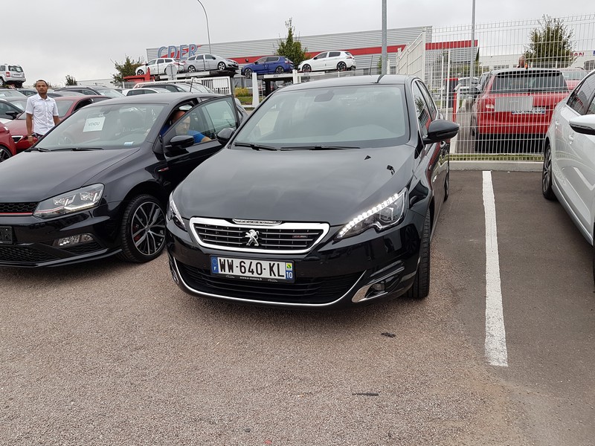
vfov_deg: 53.1
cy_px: 223
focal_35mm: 26
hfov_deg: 67.3
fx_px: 447
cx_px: 298
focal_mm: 4.2
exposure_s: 1/171
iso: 40
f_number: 1.7
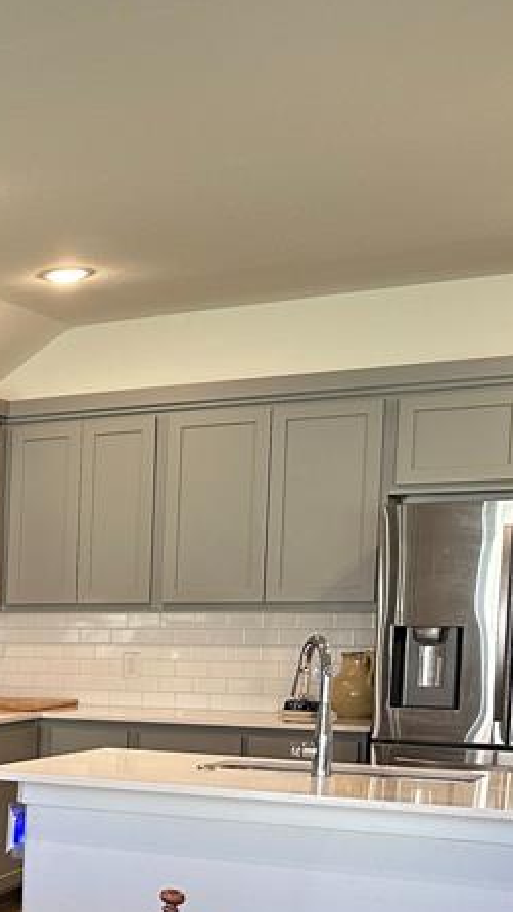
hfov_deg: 16.6
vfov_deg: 33.8
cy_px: 742
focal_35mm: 60
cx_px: -415
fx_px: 1450
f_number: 1.78
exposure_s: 1/60
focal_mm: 6.86
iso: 160
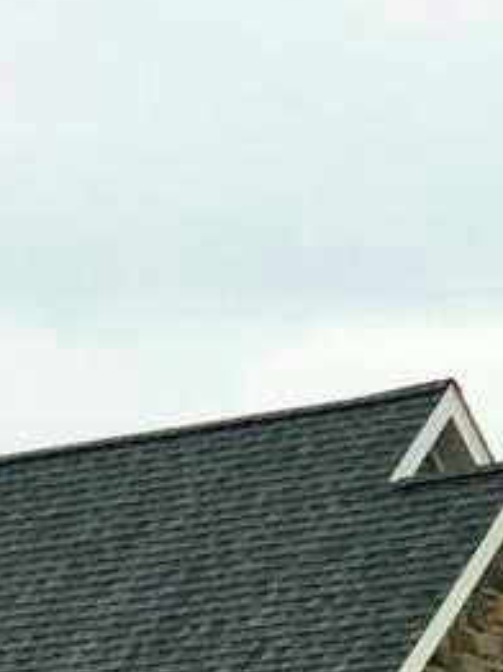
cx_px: 180
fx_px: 5919
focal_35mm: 305
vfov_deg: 6.4
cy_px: 1026
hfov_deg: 4.9
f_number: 2.4
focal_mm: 6
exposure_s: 1/60
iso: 16
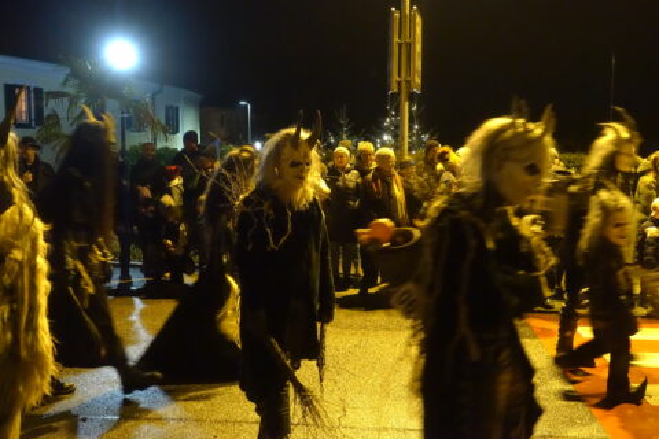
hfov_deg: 46.4
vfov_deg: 31.9
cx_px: 330
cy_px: 220
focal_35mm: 42
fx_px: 769
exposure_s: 1/25
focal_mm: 15.52
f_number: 3.5
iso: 6400
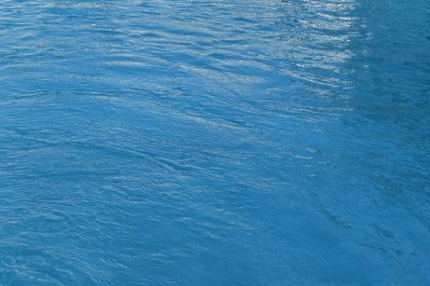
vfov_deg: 12.3
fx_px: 1325
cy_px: 119
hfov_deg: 18.4
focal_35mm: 111
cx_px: 144
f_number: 3.8
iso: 100
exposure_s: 1/400
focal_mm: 8.24
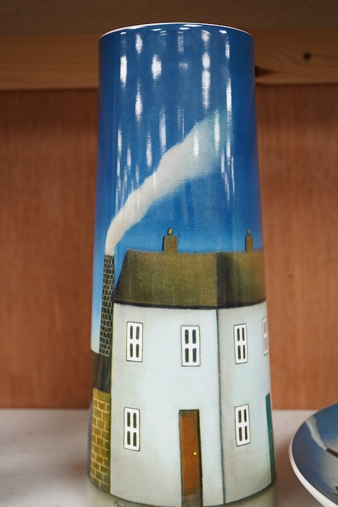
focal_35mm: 50
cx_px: 187
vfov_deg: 39.6
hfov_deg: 27.0
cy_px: 277
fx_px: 704
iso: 1250
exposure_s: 1/125
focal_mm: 30
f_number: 6.3
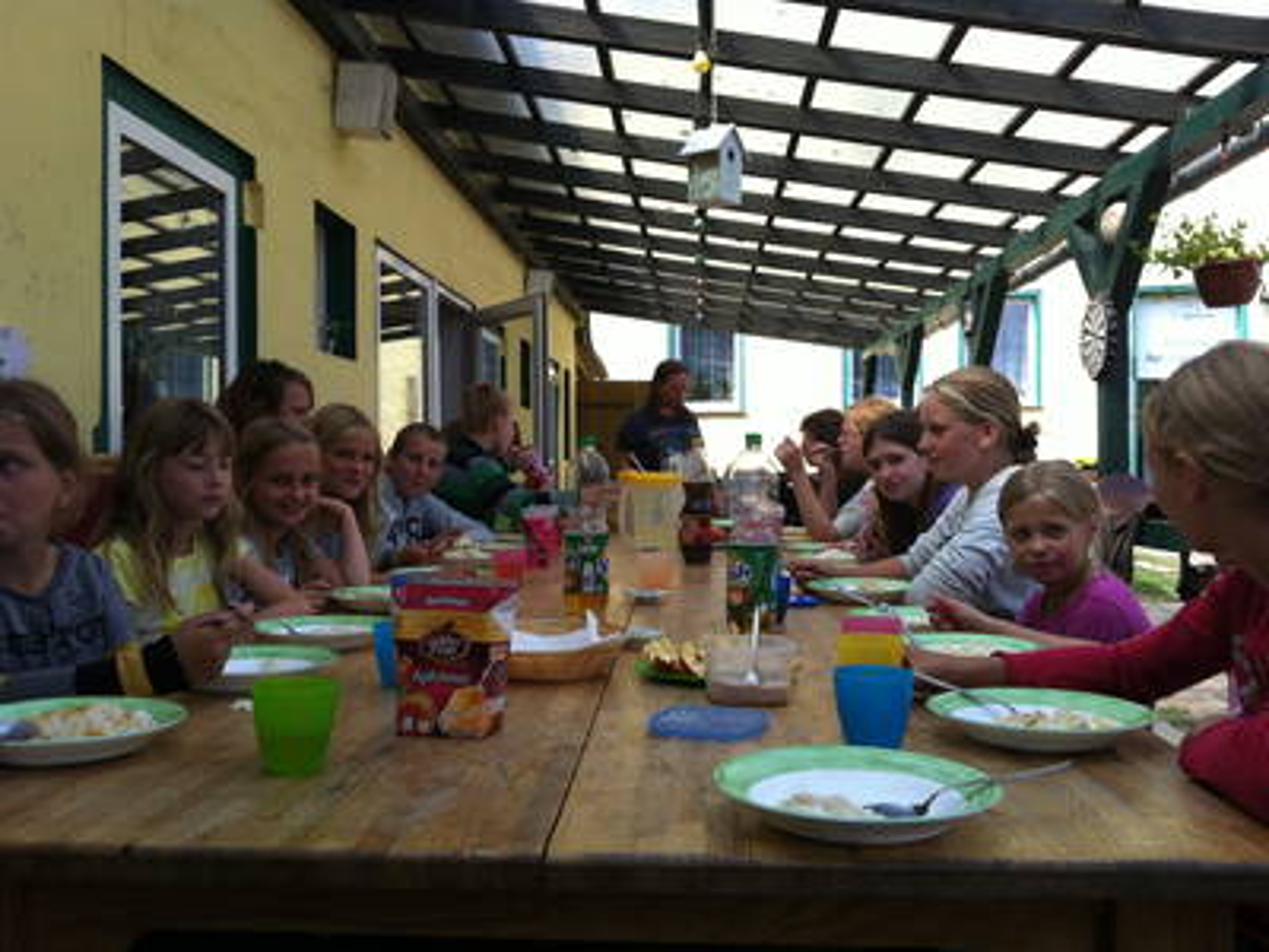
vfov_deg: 40.7
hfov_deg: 52.6
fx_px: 1283
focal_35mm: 35
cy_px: 476
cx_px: 634
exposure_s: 1/479
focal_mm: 3.85
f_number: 2.8
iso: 80
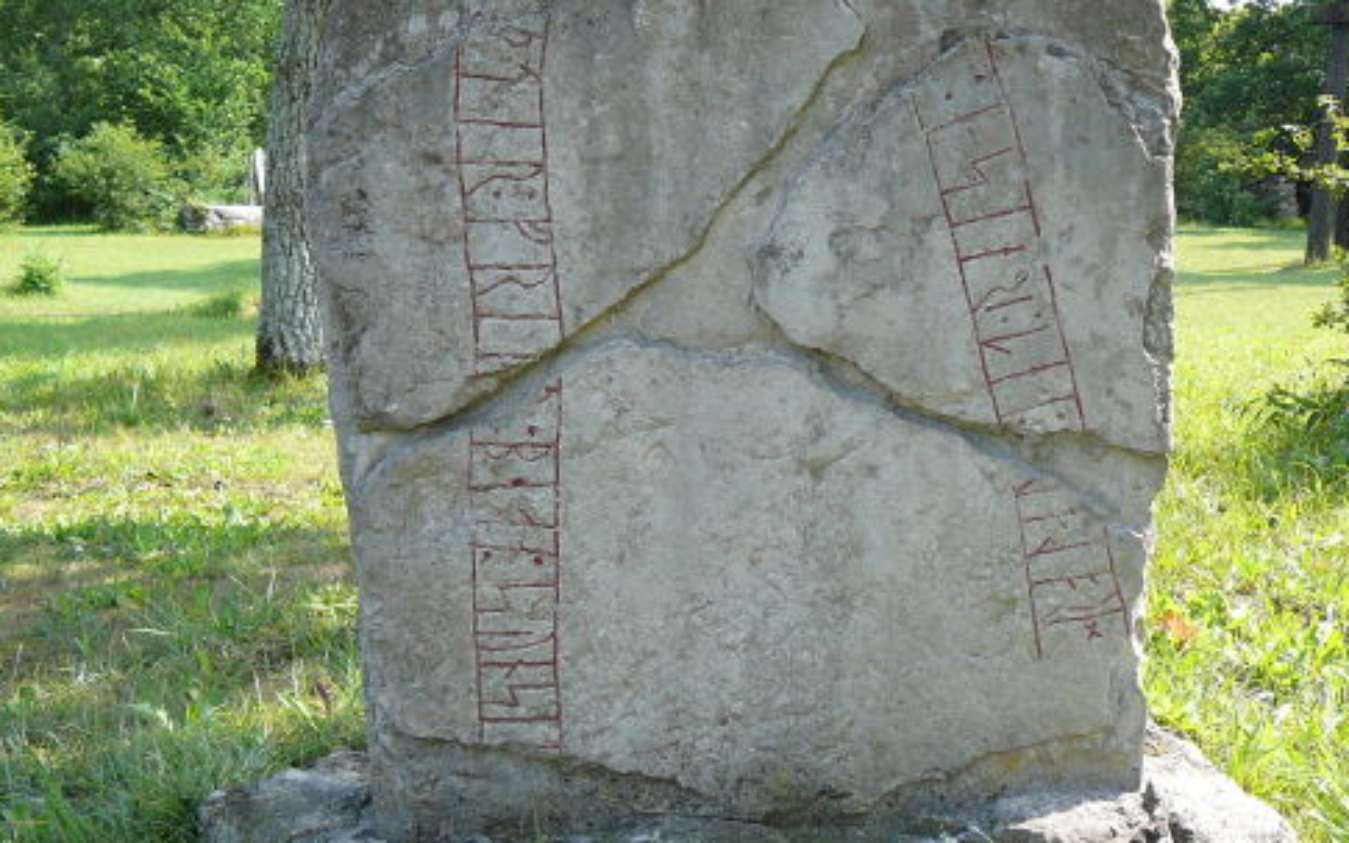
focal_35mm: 49
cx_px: 720
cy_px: 303
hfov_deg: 41.0
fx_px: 1801
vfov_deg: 26.2
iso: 80
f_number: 2.8
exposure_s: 1/250
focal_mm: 5.2
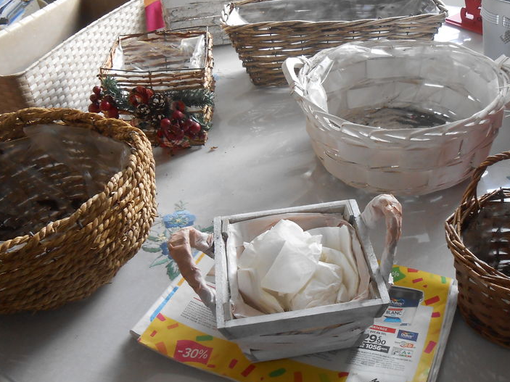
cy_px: 183
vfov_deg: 38.6
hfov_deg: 49.4
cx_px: 332
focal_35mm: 37
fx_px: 545
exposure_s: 1/30
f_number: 3.5
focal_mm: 4.6
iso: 200
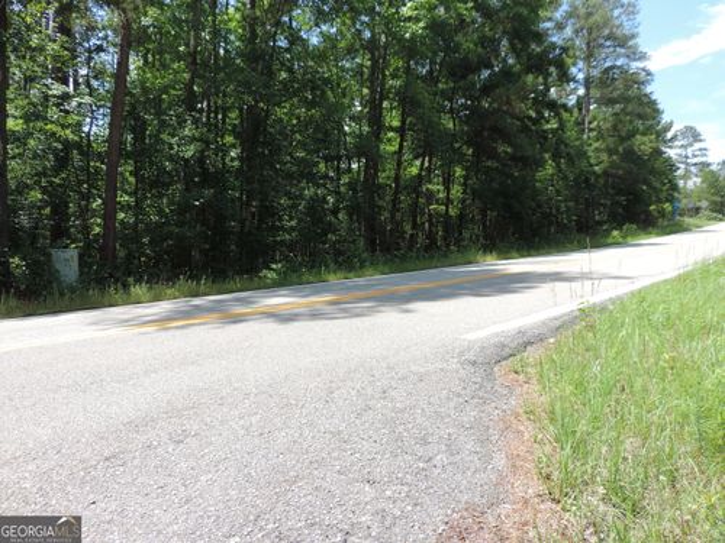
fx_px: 503
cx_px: 362
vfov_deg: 56.8
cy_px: 272
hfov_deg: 71.6
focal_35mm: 24
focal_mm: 4.3
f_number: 3
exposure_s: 1/400
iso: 80
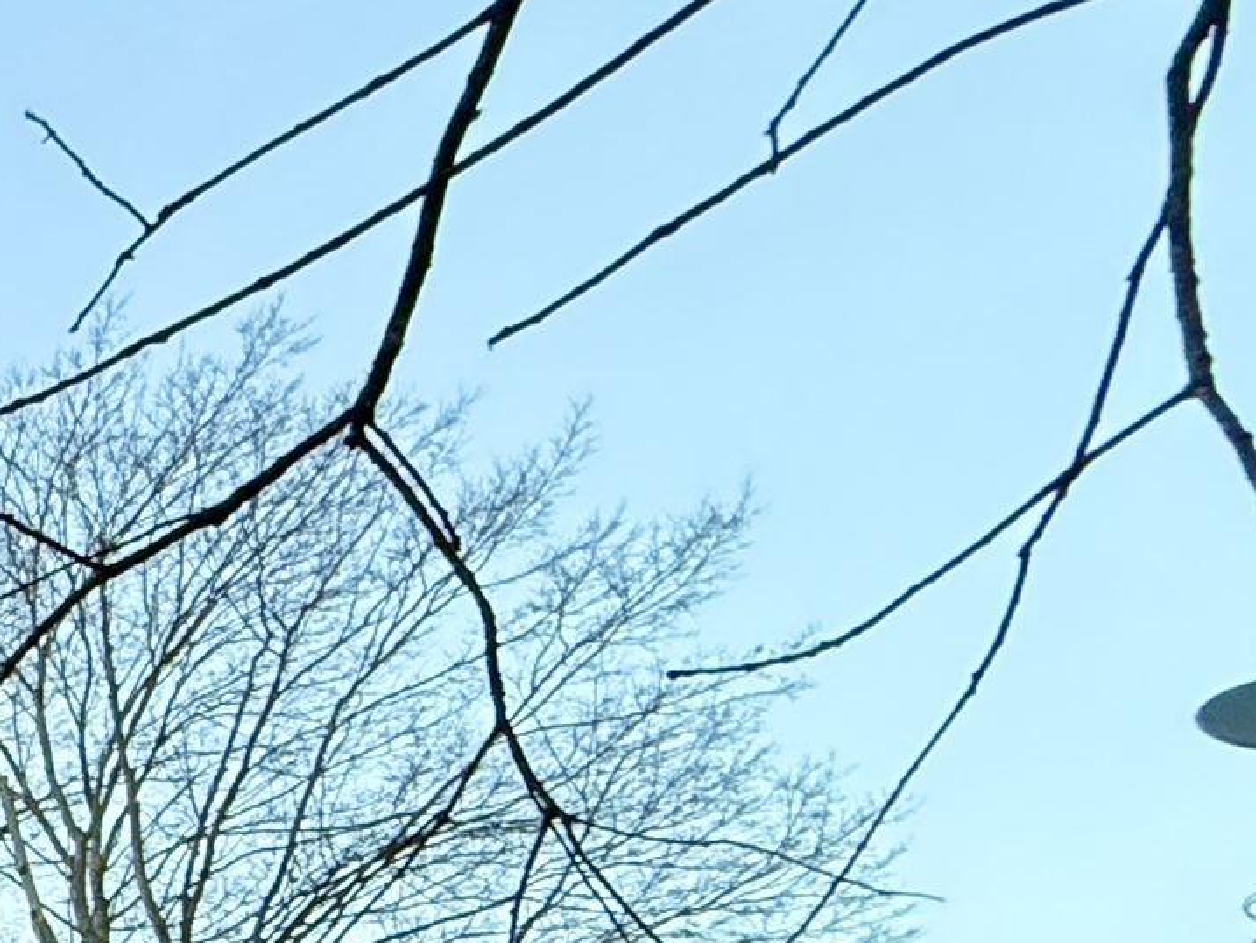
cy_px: 1232
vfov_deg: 21.9
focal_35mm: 60
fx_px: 2177
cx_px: -1344
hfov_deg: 18.4
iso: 320
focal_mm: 2.22
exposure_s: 1/95
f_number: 2.2
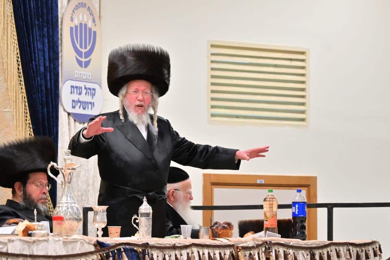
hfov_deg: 11.4
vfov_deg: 7.6
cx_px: 195
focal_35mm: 180
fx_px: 1949
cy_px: 130
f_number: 4
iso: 1000
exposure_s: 1/200
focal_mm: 120
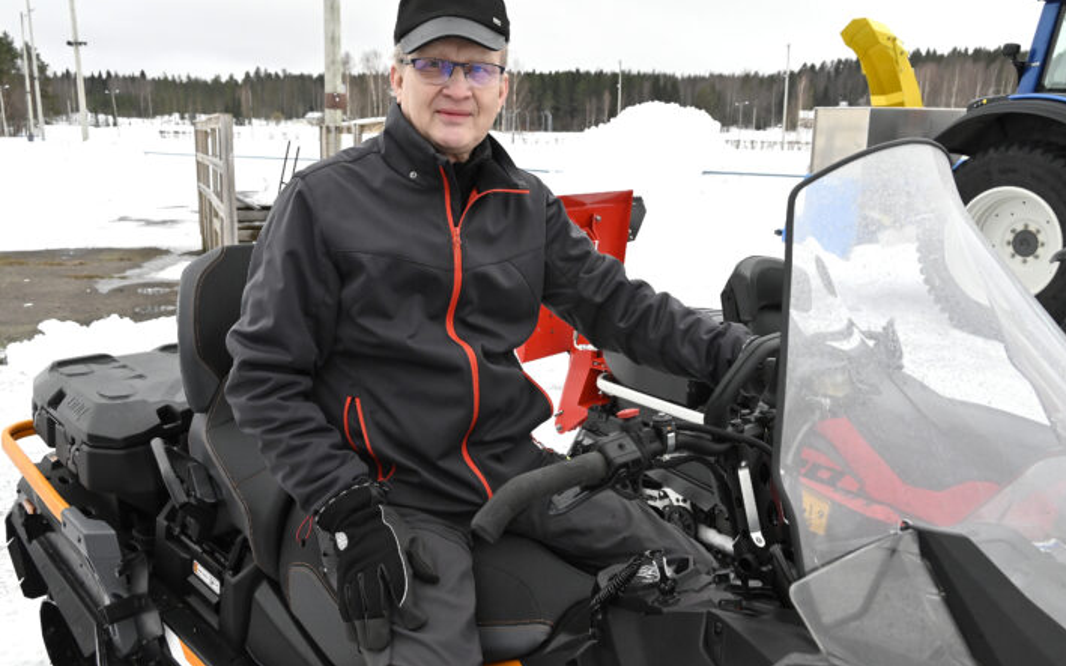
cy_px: 310
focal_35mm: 30
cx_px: 529
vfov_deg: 41.8
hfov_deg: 62.9
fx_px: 871
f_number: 9
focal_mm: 29
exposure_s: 1/320
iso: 2500
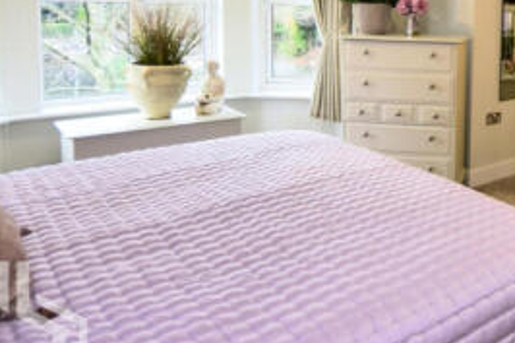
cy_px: 44
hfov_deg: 45.4
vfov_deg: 34.2
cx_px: 493
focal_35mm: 37
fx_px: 529
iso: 320
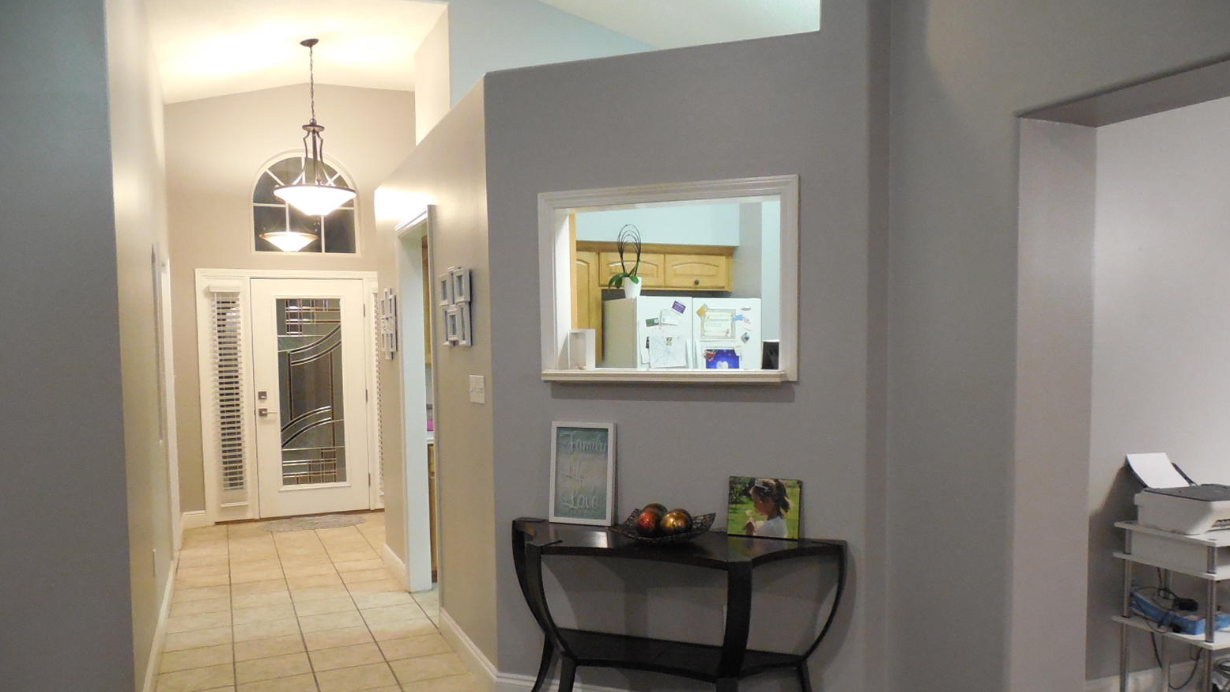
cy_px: 401
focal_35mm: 28
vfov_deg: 41.4
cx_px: 624
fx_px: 913
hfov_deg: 67.9
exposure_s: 1/20
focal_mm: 4.5
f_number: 3.3
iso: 800
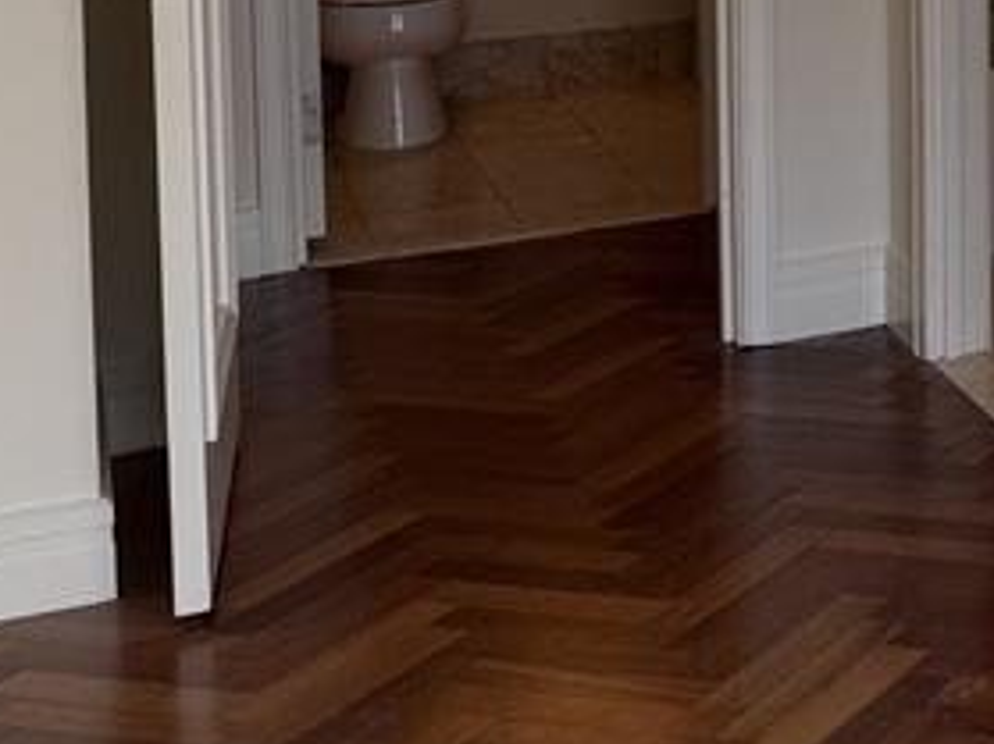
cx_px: 1628
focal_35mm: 88
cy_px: -356
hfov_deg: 18.7
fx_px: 2526
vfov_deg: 15.5
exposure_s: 1/394
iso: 80
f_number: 1.78
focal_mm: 6.76
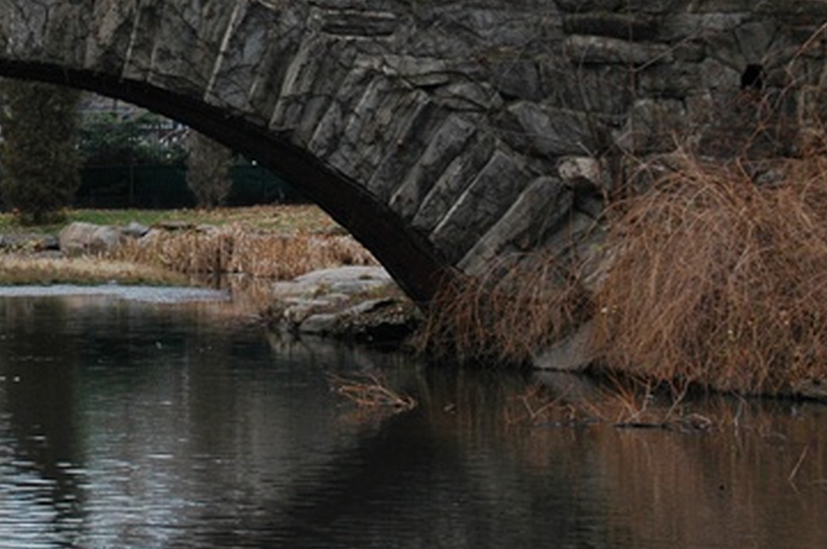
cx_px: -53
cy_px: -32
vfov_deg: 8.5
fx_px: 3671
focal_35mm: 160
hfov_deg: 12.7
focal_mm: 48
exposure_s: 1/60
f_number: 8
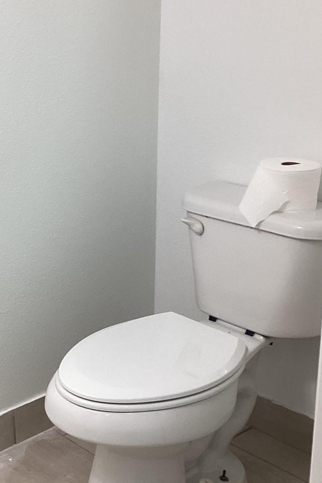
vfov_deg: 35.6
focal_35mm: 56
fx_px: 751
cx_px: 43
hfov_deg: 23.6
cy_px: 225
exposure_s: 1/60
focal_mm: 3.3
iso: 100
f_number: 2.4
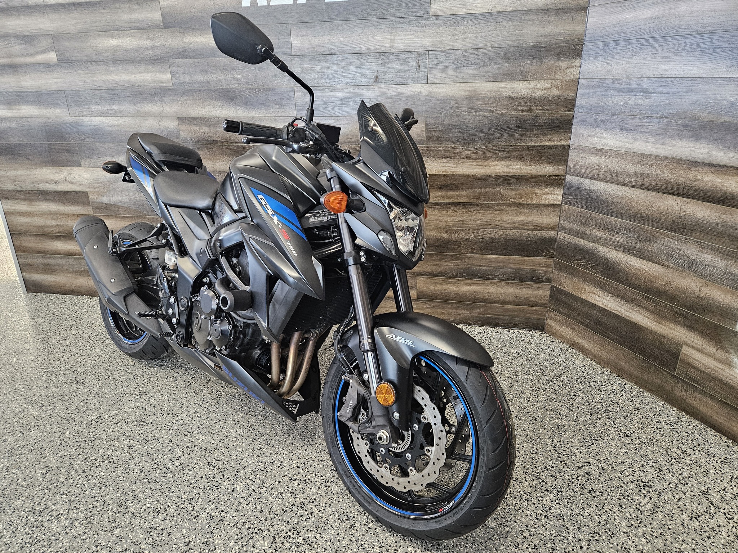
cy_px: 276
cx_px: 369
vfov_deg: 58.9
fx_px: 490
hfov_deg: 73.9
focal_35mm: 23
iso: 500
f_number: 1.8
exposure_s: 1/60
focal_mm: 5.4
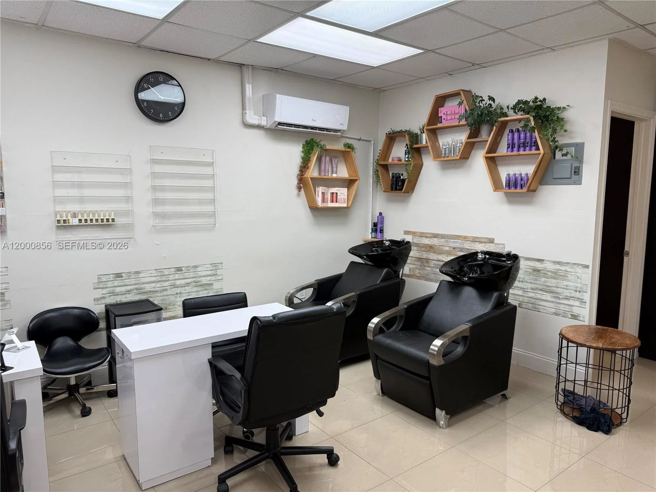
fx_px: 455
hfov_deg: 71.6
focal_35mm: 24
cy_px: 246
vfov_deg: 56.8
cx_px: 328
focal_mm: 6.76
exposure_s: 1/130
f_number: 1.78
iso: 80
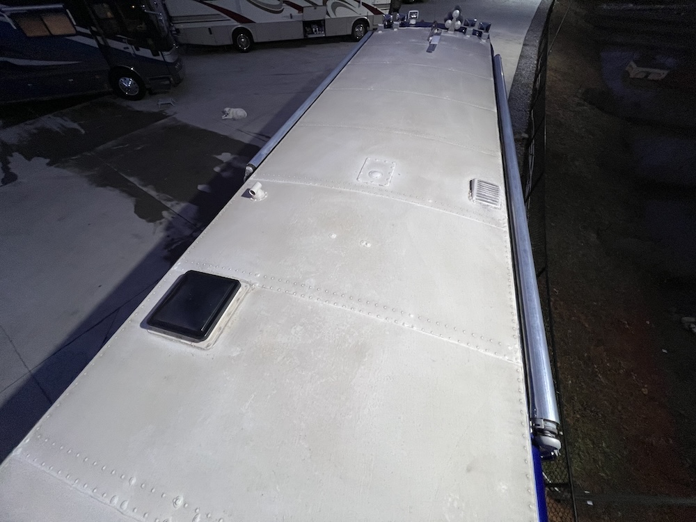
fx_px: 261
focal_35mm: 13
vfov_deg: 89.9
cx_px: 348
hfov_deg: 106.2
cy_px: 261
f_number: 1.8
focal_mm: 1.57
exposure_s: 1/120
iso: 160
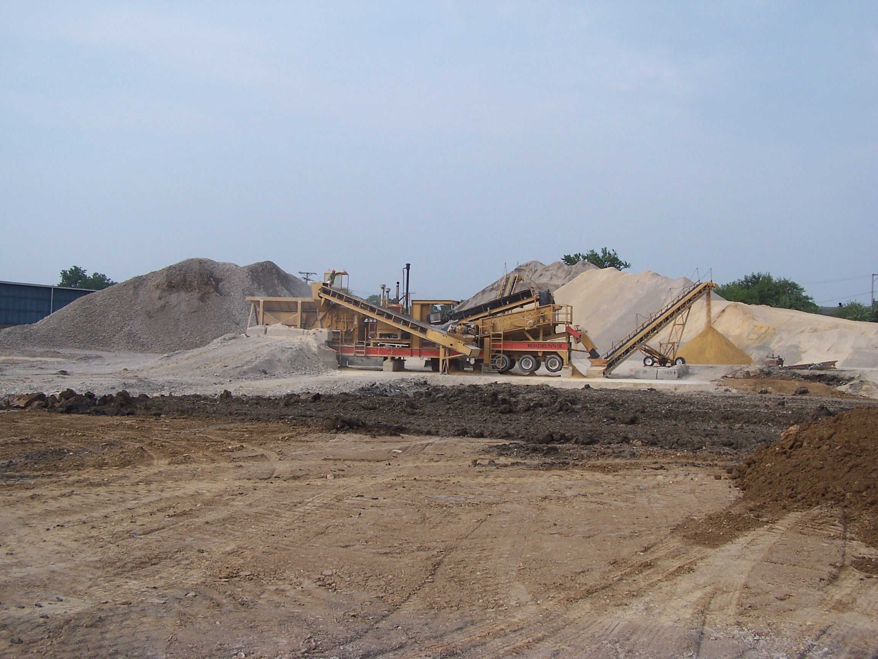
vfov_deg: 37.7
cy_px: 330
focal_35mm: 38
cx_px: 439
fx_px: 964
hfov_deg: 49.0
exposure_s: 1/750
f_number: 4
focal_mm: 6.3
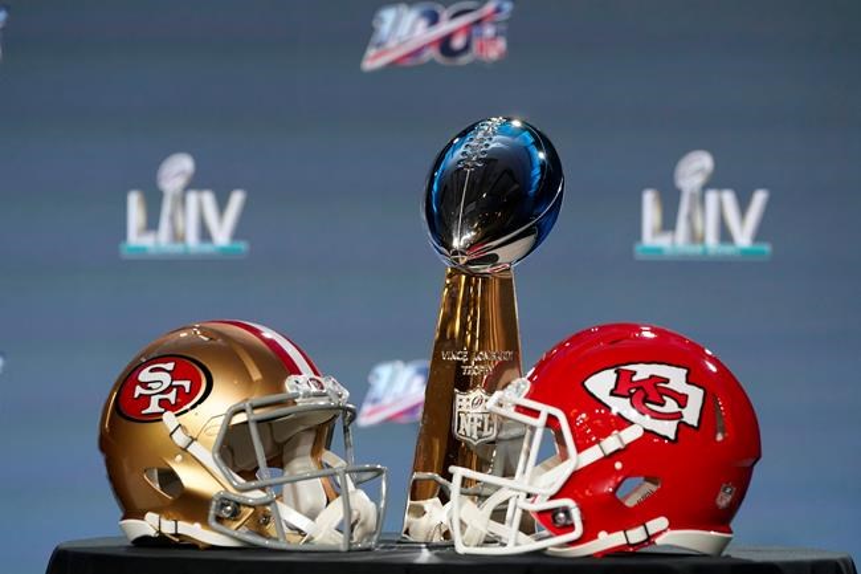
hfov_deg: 14.0
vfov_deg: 9.3
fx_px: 3515
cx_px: 430
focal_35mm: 147
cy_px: 287
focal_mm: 147
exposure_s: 1/250
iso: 2000
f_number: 4.5
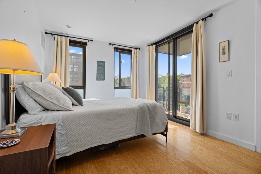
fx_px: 116
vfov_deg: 73.8
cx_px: 130
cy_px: 87
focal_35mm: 16
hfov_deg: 96.7
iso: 200
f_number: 8
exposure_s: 1/8
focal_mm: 16
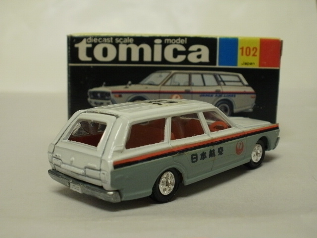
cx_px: 158
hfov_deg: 42.9
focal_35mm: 44
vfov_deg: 32.9
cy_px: 119
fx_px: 403
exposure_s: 1/13
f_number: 4
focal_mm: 7.7
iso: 125
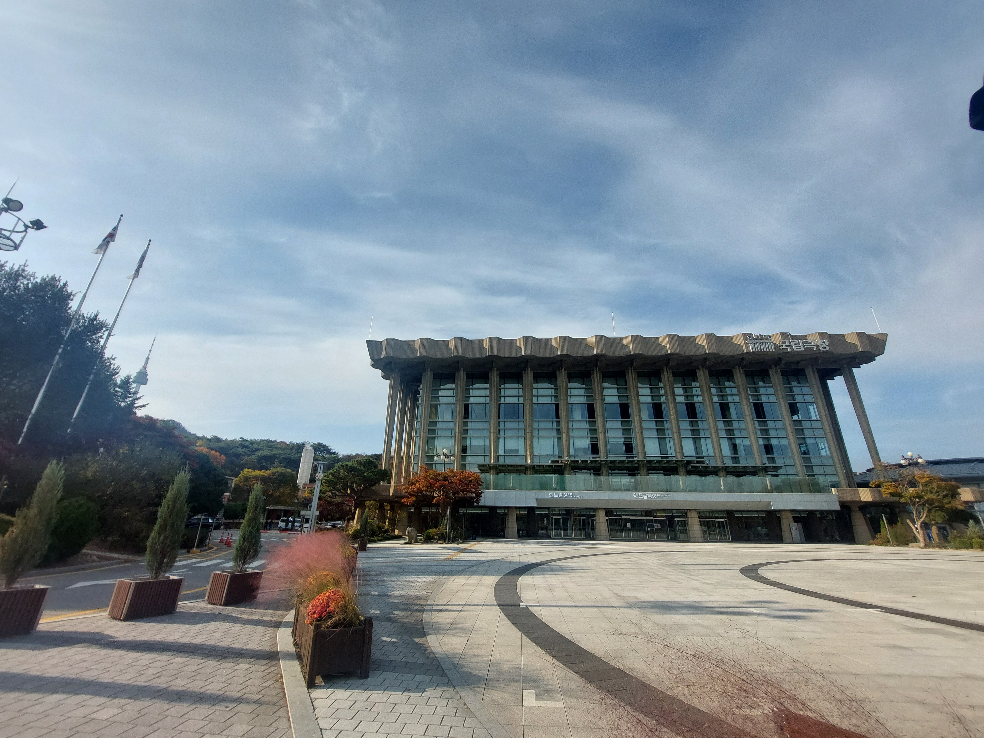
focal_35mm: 13
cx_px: 492
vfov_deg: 89.9
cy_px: 369
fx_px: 370
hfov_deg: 106.2
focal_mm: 1.74
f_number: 2.2
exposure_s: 1/2418
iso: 50
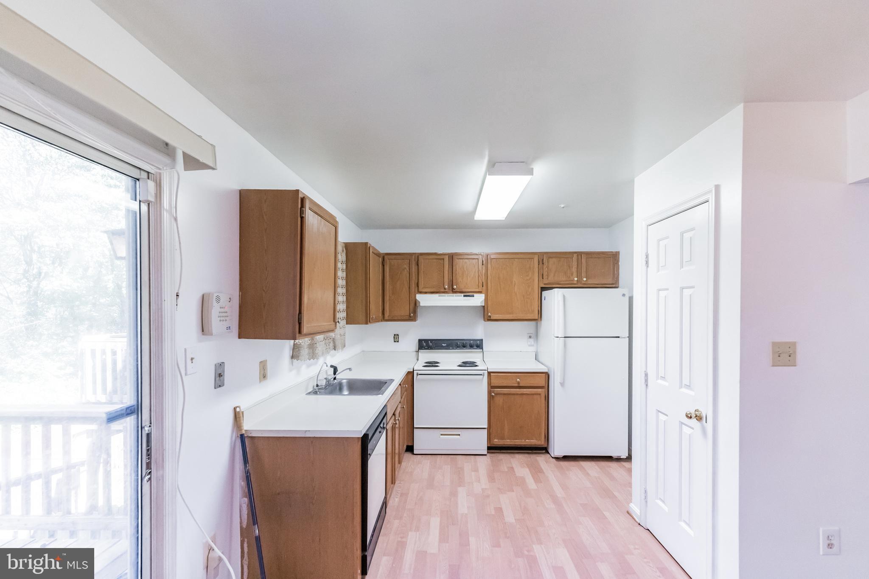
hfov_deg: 100.4
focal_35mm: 15
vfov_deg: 77.3
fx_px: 362
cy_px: 290
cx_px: 434
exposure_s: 1/320
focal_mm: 15
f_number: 4.5
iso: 4000
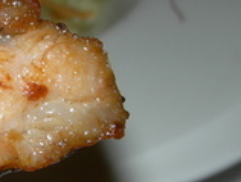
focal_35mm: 120
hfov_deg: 15.9
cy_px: 106
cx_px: -26
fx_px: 837
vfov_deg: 12.4
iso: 50
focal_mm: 7.8
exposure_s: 1/60.1
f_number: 4.8
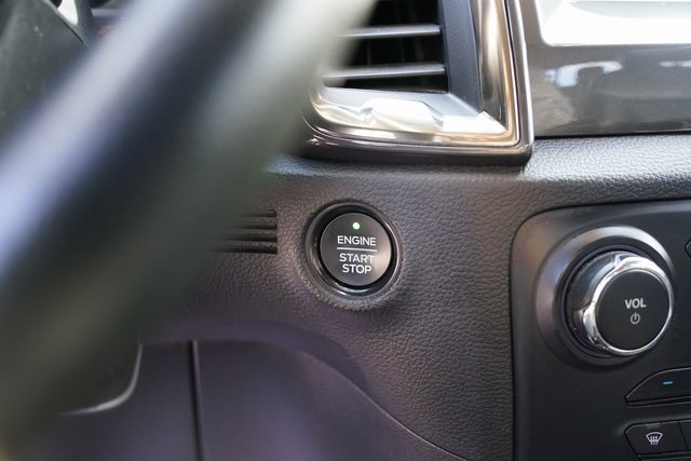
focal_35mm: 34
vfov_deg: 38.9
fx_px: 653
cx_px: 346
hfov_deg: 55.8
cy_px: 230
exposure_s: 1/60
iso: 1600
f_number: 4
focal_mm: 34
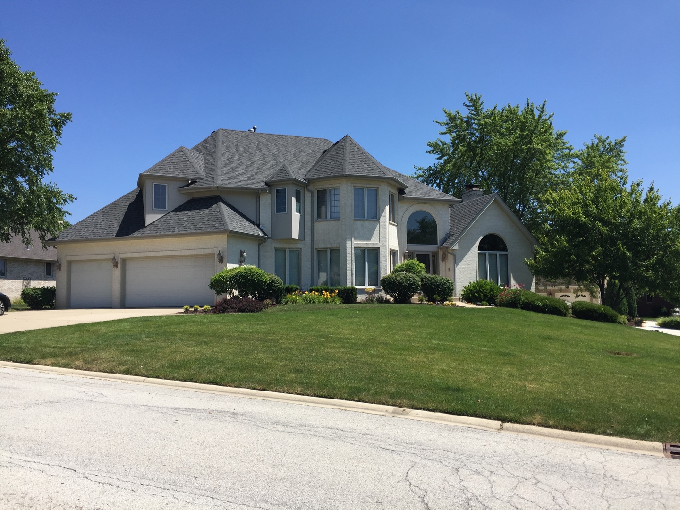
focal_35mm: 29
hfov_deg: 61.7
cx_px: 340
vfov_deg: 48.2
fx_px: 570
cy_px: 255
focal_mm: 4.15
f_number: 2.2
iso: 32
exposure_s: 1/1980
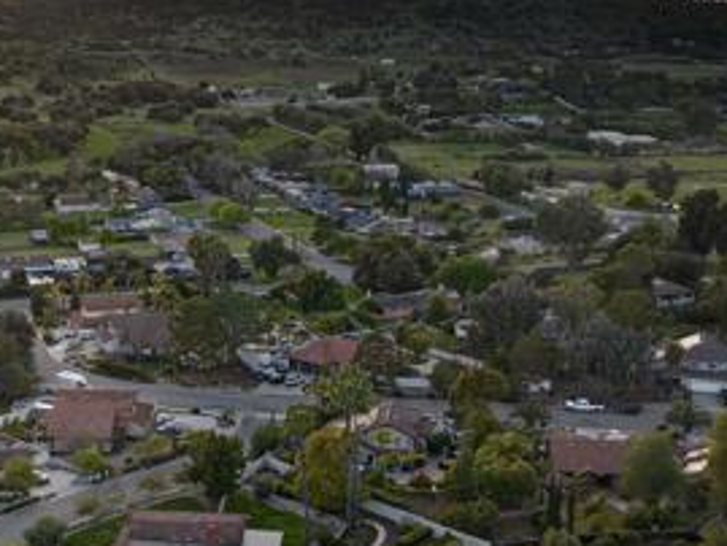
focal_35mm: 57
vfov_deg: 25.6
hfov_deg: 33.5
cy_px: 339
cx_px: 241
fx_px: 1198
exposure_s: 1/30
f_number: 2.8
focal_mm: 12.29
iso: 400
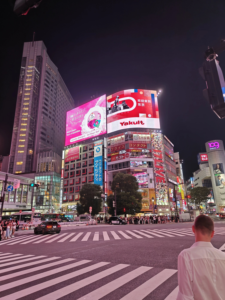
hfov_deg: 56.8
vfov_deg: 71.6
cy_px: 150
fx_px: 208
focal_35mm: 24
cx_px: 112
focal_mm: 5.59
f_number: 1.8
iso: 800
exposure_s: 1/120
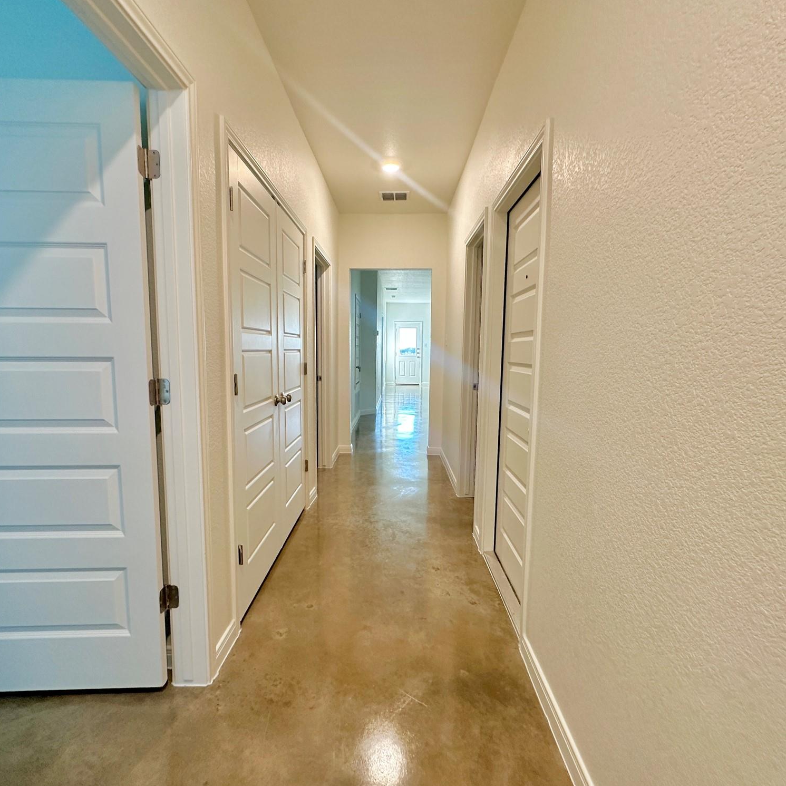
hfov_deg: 83.9
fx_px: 437
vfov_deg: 84.0
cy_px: 393
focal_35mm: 17
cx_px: 382
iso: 160
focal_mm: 2.22
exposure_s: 1/60
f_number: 2.2
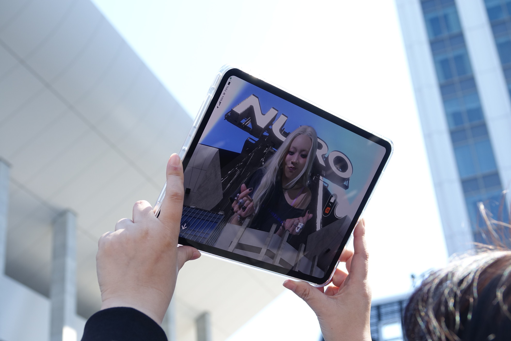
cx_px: 256
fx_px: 823
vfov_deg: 23.4
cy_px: 170
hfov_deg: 34.5
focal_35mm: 58
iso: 100
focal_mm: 21.32
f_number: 3.5
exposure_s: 1/250
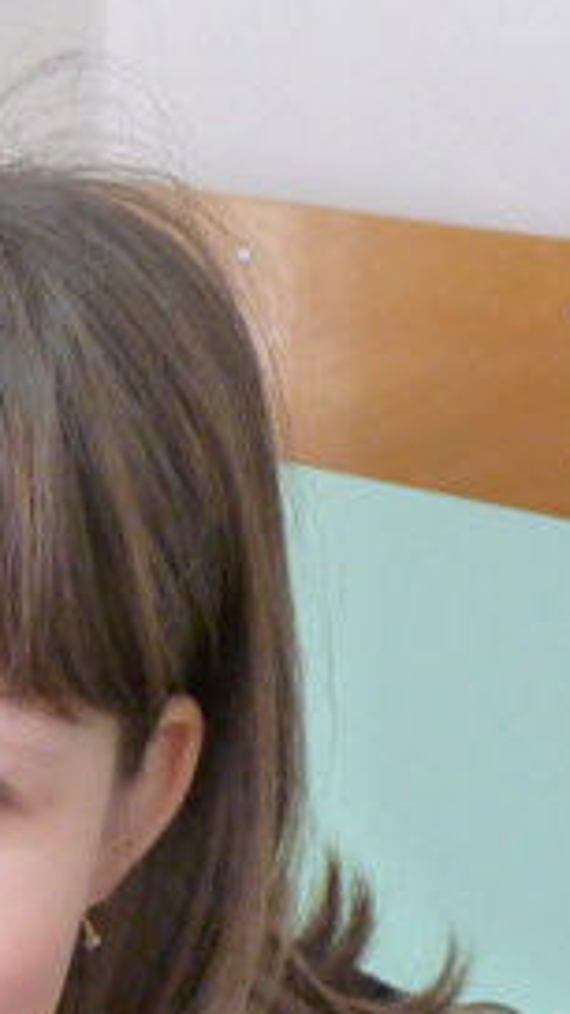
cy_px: 891
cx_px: -395
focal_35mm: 141
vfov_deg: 15.1
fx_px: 3789
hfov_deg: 8.3
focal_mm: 5.5
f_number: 3
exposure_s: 1/30
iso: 400
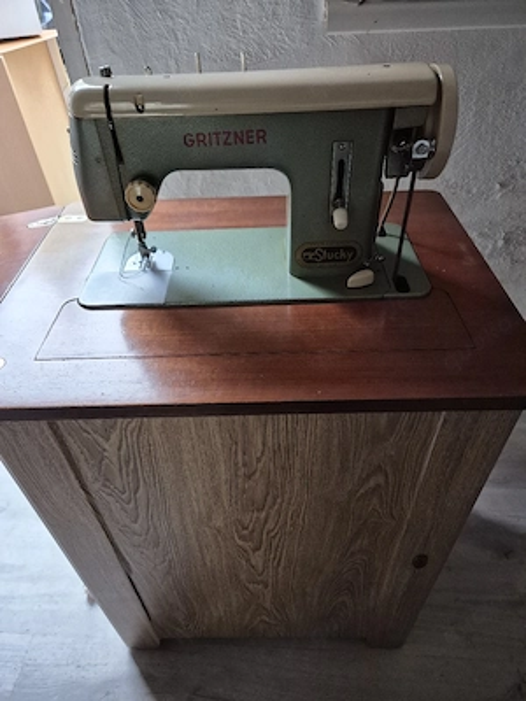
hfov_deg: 58.9
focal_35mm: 23
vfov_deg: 73.9
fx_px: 466
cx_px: 263
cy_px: 350
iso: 1000
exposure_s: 1/100
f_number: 1.8
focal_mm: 5.4
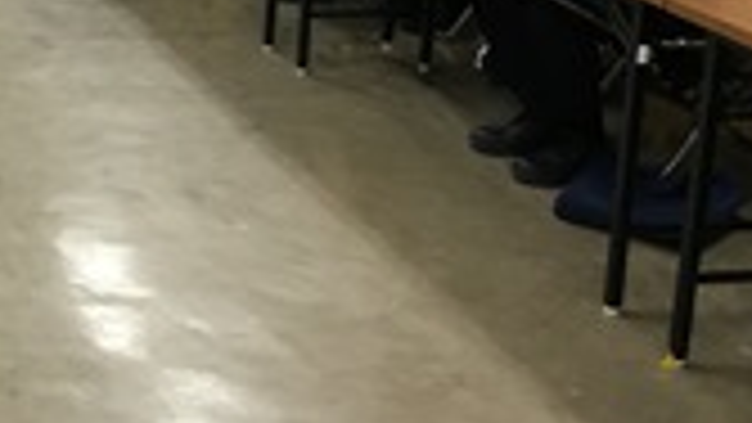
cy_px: -63
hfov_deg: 22.7
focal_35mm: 85
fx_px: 1695
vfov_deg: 13.9
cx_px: -185
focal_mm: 4.15
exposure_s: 1/30
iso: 80
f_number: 2.2
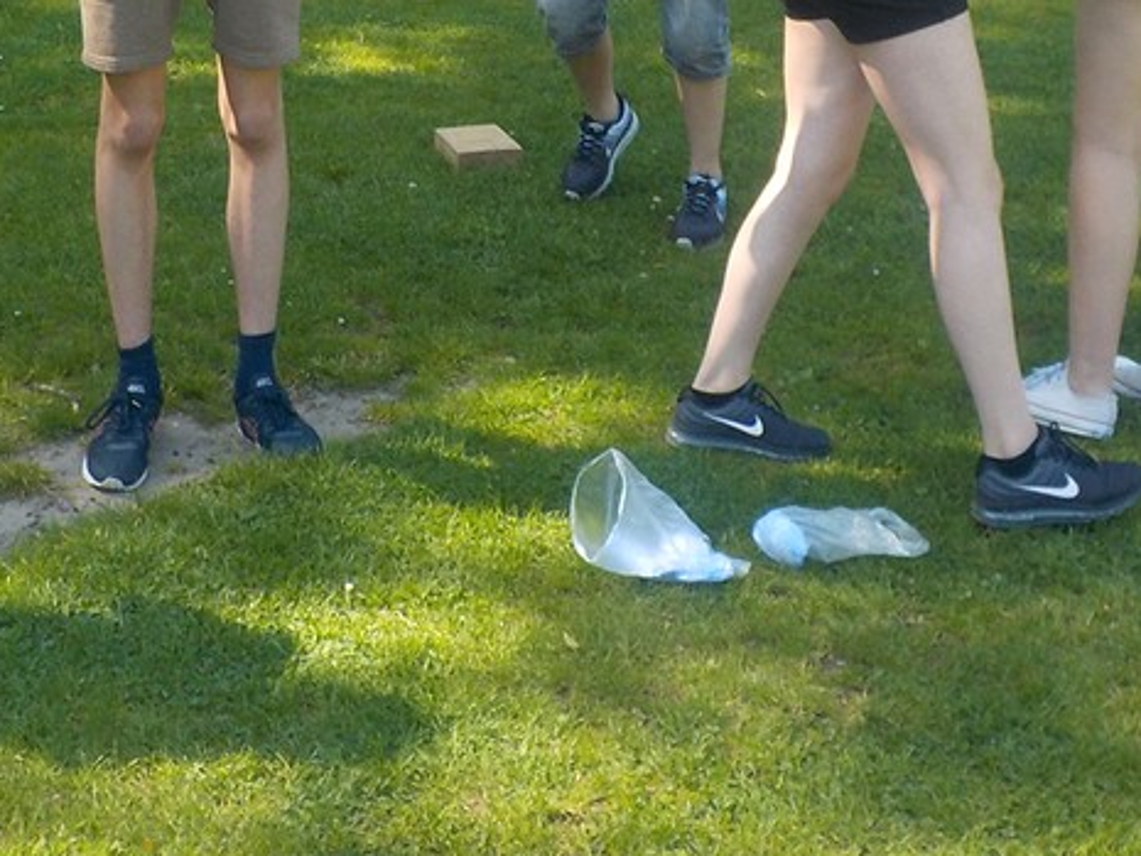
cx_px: 456
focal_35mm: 66
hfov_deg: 29.3
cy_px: -81
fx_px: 2176
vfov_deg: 21.2
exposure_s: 1/200
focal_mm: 4.1
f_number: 3.3
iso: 125
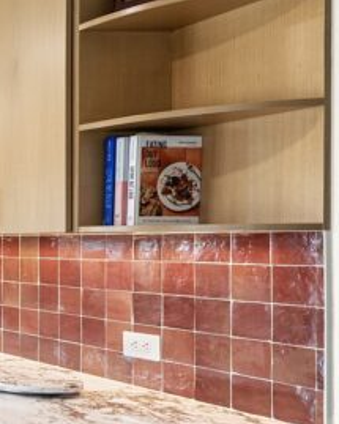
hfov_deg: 16.1
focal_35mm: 50
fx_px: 627
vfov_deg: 37.2
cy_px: 259
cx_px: -441
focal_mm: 14
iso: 400
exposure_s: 1/10
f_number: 5.6
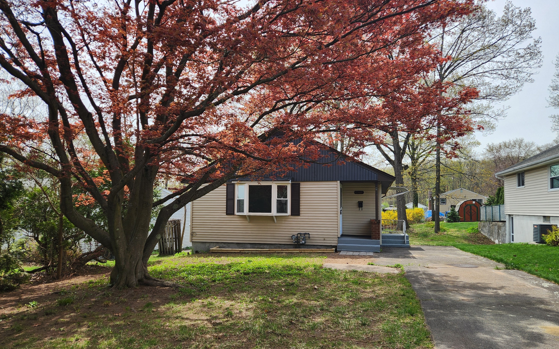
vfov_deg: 49.2
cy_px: 196
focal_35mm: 25
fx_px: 381
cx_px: 285
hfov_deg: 72.5
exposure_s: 1/1002
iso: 20
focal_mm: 5.4
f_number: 1.8
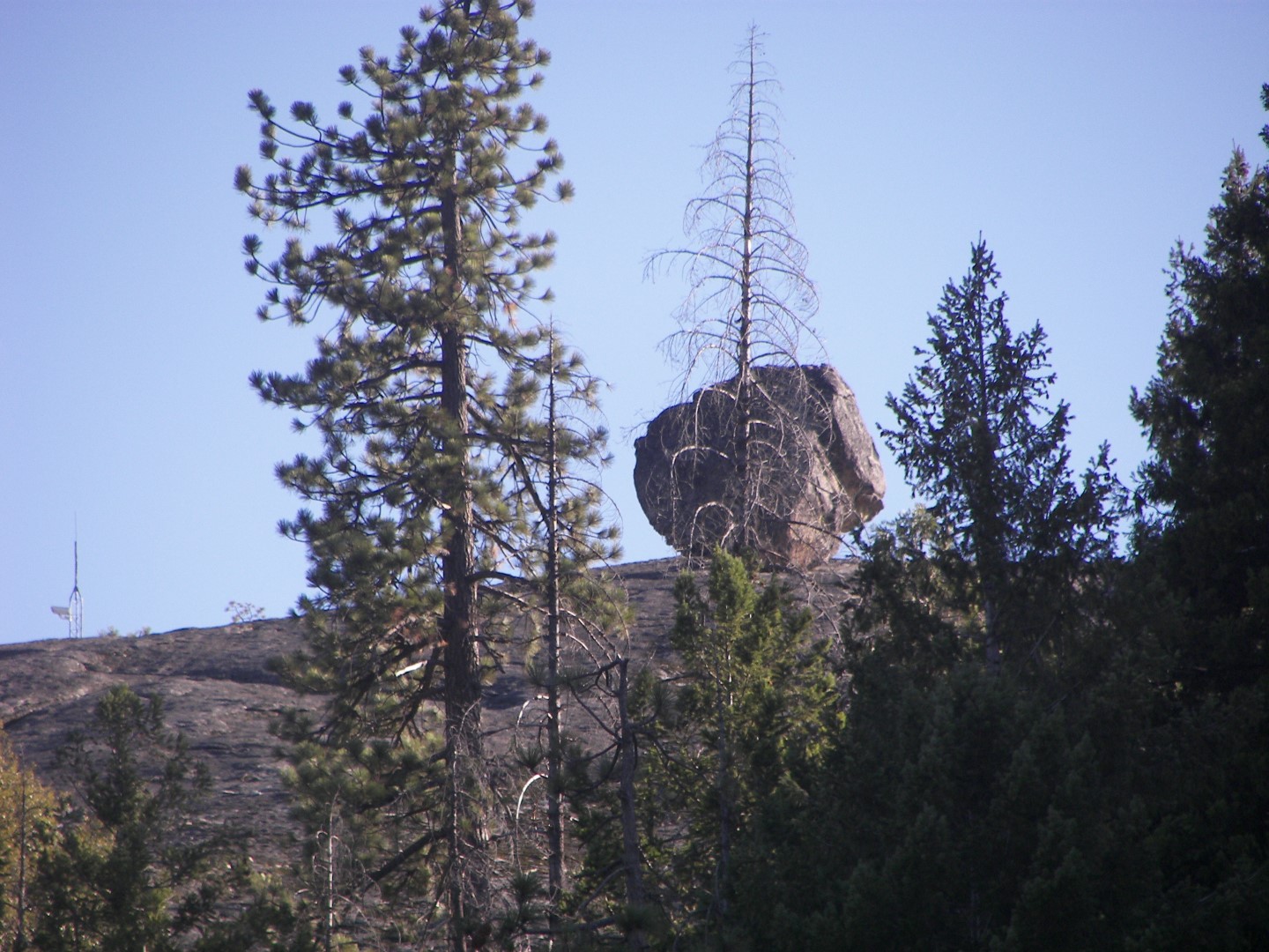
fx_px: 15837
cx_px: 634
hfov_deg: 4.6
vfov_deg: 3.4
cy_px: 476
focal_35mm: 432
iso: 64
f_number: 3.7
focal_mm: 72
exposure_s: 1/400
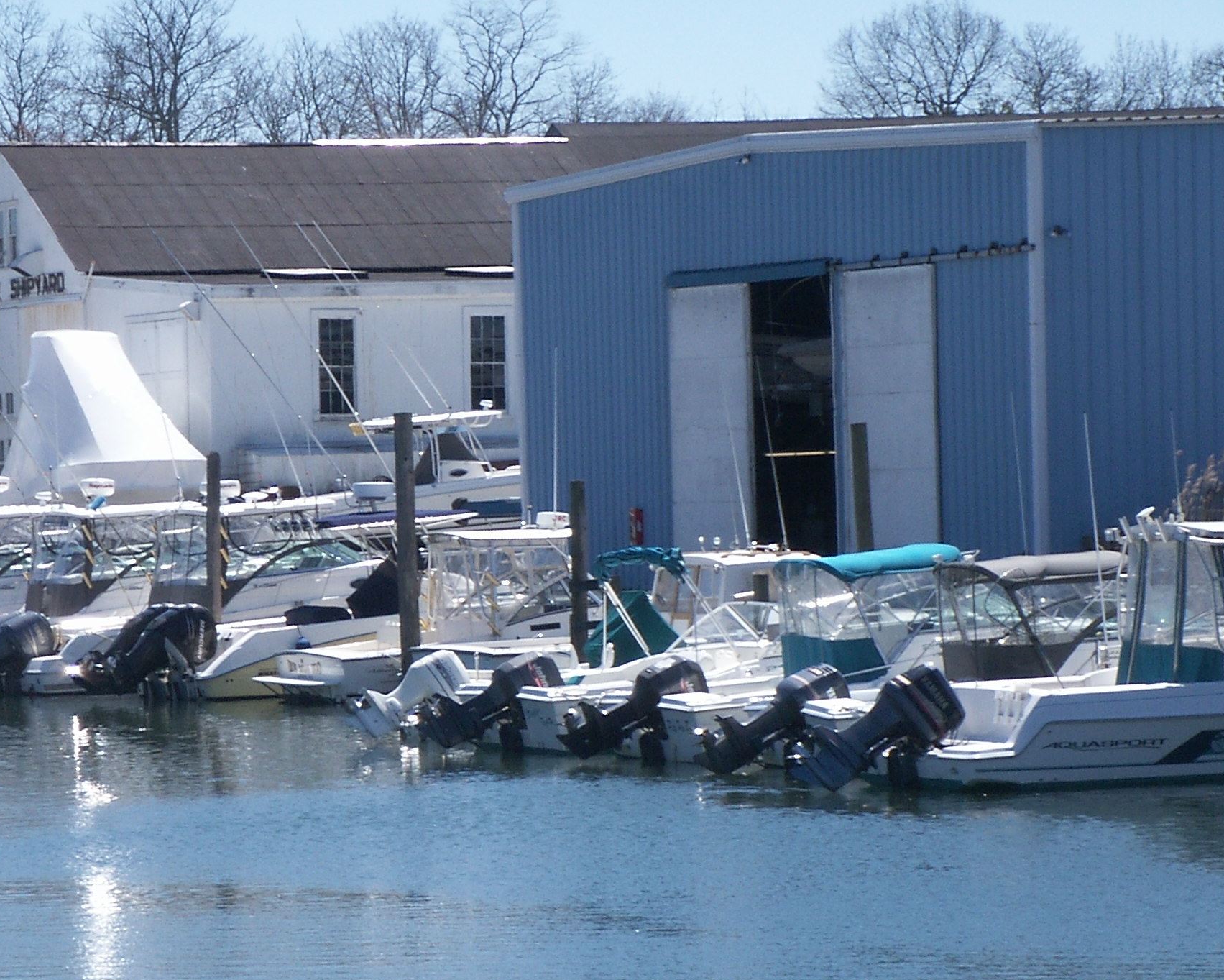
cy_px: 626
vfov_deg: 9.7
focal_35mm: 159
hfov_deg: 12.1
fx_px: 5761
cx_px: 408
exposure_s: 1/200
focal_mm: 17.6
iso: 50
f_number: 7.1
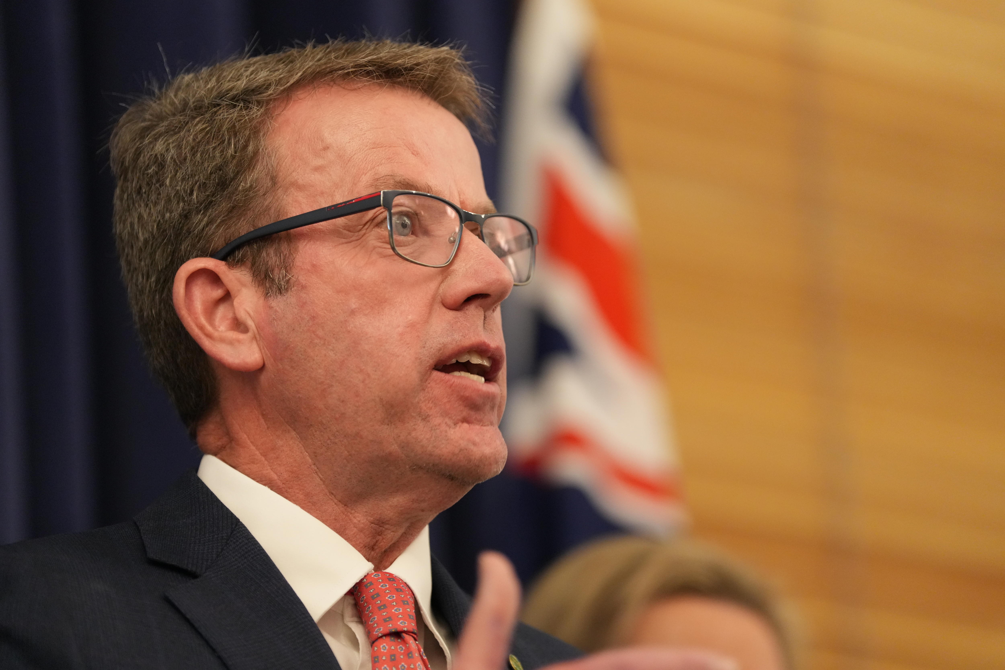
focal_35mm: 188
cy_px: 335
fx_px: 5248
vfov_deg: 7.3
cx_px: 502
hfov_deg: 10.9
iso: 4000
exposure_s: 1/200
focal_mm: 188
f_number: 2.8
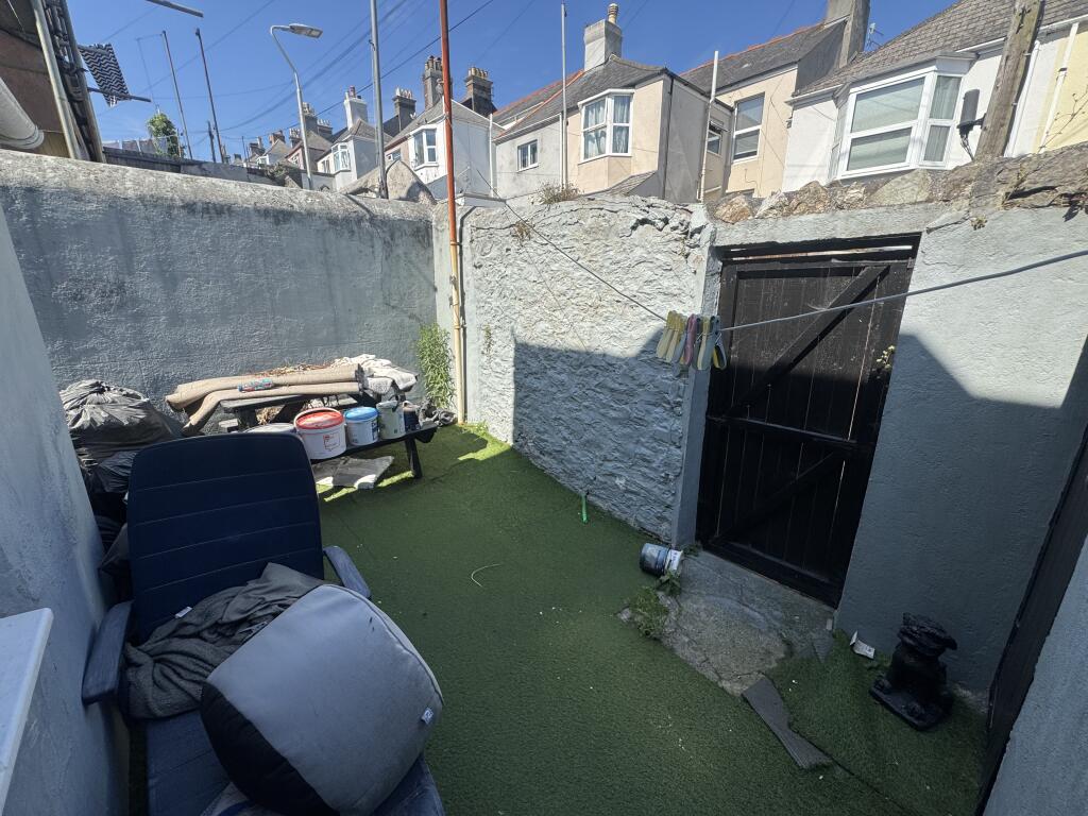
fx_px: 440
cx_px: 544
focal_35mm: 14
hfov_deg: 102.1
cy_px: 408
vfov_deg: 85.7
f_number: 2.2
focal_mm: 2.22
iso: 40
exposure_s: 1/1160
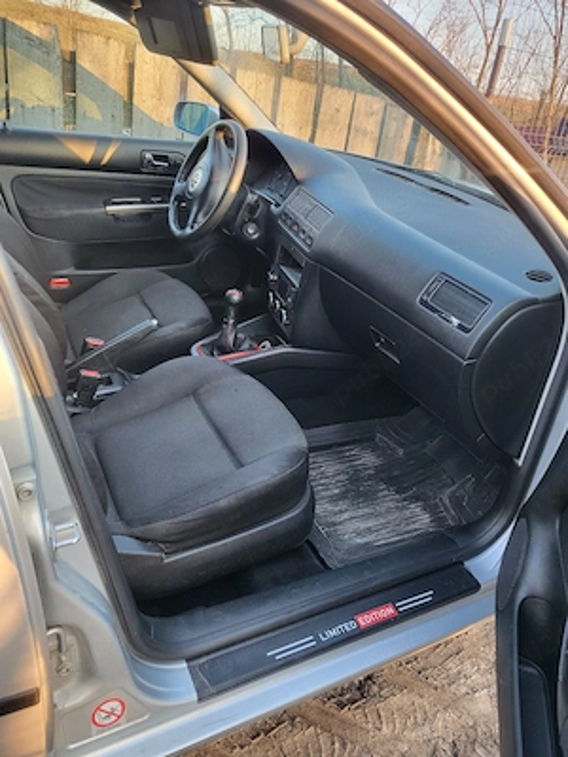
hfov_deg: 53.1
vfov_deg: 67.3
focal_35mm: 26
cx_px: 284
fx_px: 569
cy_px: 378
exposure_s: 1/101
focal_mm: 4.25
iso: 160
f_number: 1.8
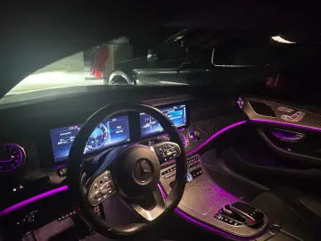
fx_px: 213
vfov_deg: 58.9
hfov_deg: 73.9
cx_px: 160
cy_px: 120
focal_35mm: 23
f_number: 1.7
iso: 1250
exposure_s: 1/15
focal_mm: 6.3
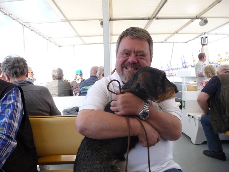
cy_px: 86
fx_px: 185
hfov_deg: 63.5
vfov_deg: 49.7
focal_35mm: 28
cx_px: 114
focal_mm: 4.7
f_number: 3.3
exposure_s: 1/250
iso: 100
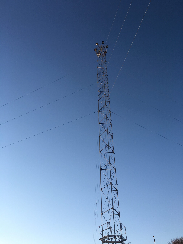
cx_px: 92
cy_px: 122
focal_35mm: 29
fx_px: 204
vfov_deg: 61.7
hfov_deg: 48.2
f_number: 2.2
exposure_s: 1/503
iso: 25
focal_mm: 4.15
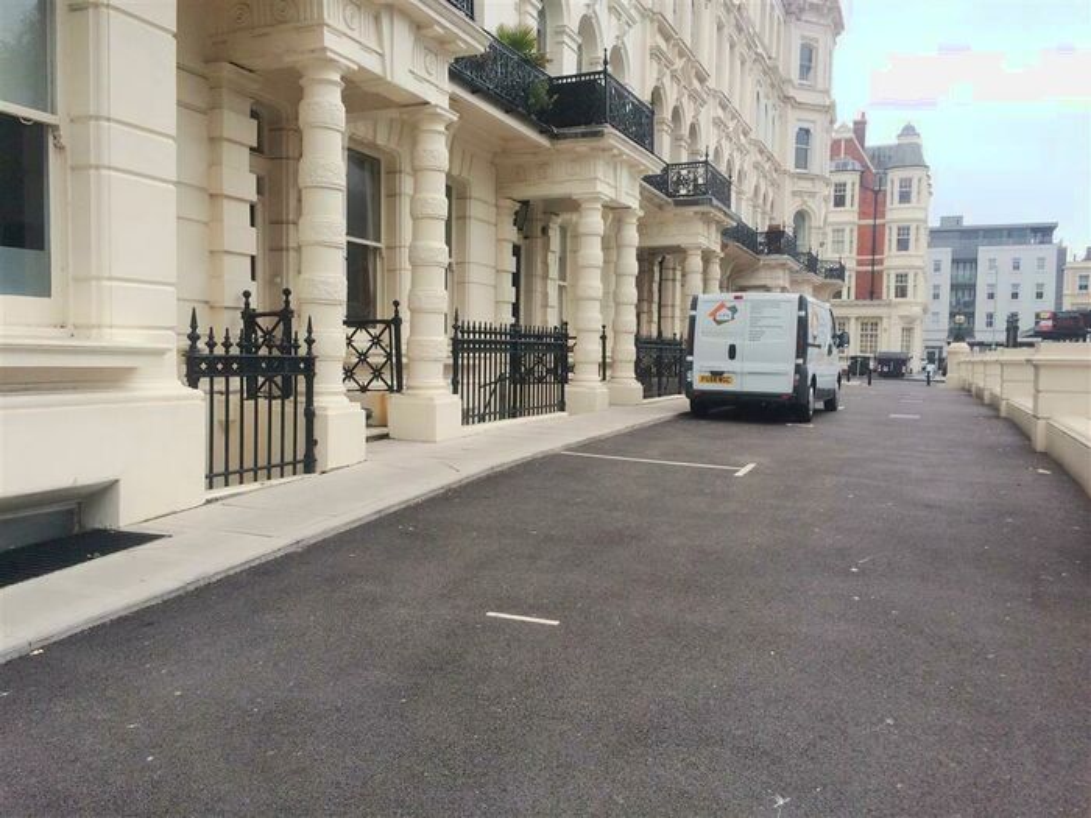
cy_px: 409
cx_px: 546
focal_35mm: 29
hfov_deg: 61.7
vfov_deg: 48.2
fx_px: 914
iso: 32
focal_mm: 4.15
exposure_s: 1/1325
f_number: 2.2
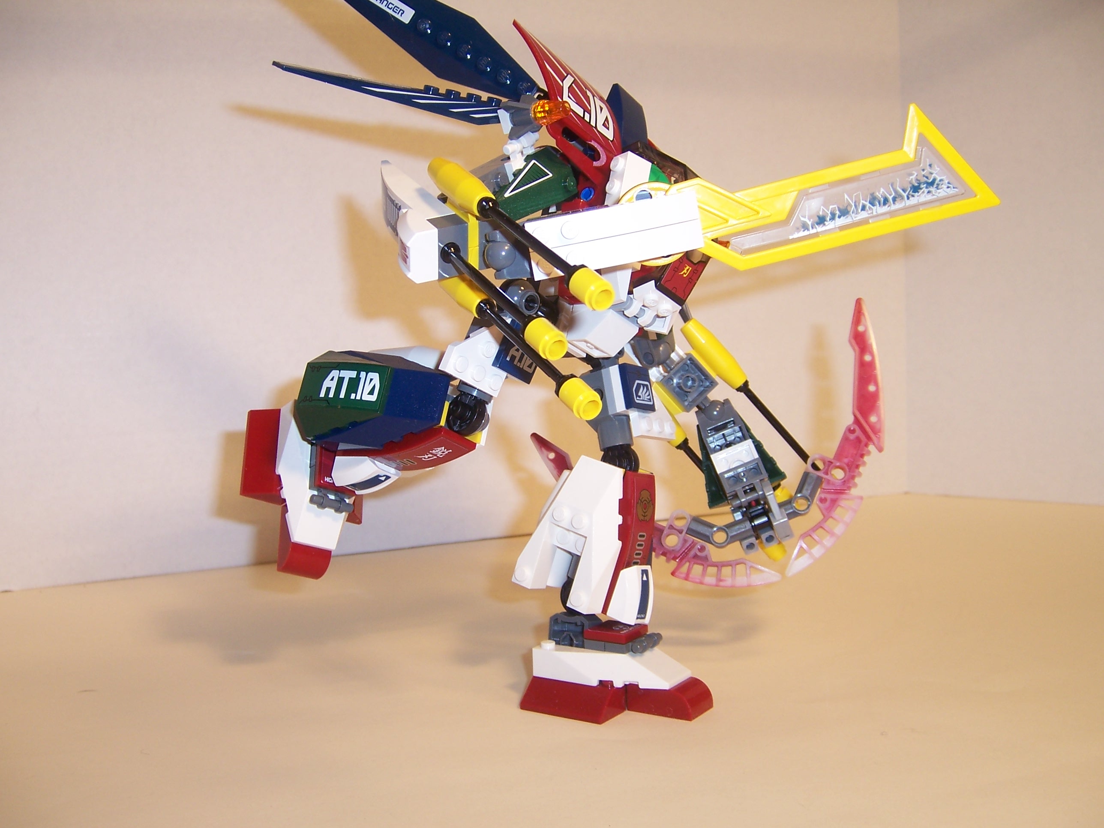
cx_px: 552
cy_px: 414
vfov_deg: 39.7
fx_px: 1148
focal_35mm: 36
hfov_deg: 51.4
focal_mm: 6.2
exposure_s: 1/200
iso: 80
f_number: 2.8
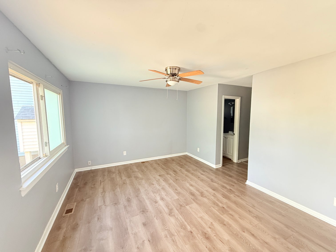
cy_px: 126
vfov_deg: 85.7
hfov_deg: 102.1
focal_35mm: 14
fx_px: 136
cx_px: 168
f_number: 2.2
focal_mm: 2.22
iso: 320
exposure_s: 1/62
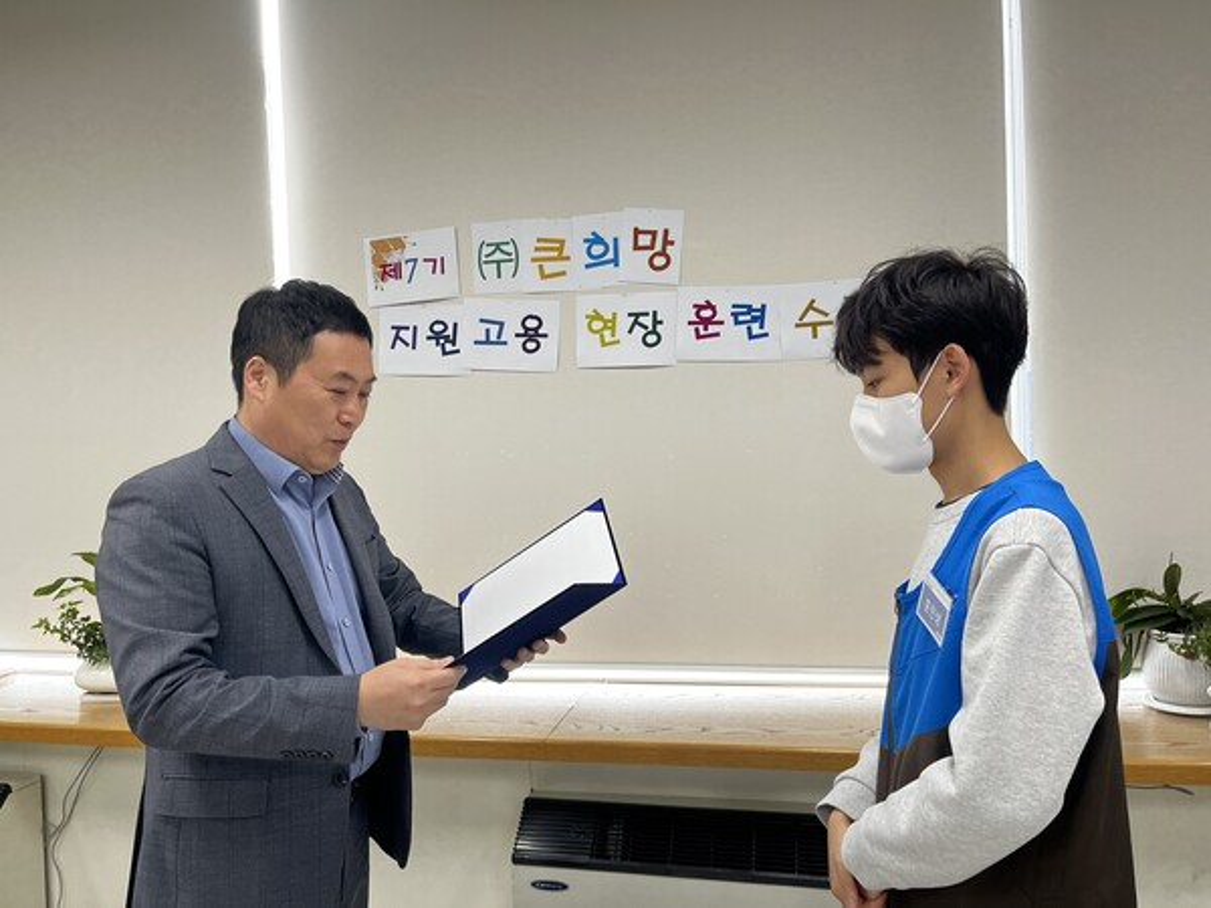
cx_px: 606
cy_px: 454
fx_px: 910
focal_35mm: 26
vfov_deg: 53.1
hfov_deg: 67.3
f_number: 1.6
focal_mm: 5.1
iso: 100
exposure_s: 1/120
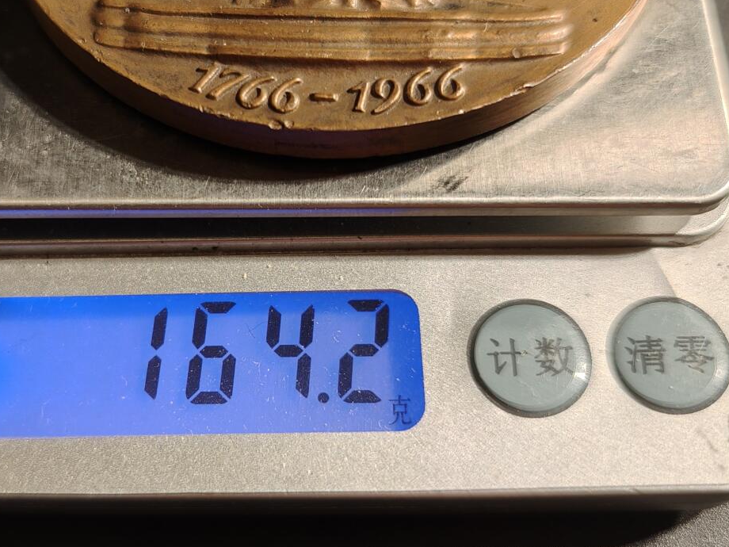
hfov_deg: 41.7
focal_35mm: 45
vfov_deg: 32.2
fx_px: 948
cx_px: 258
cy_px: 264
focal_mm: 6.06
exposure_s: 1/200
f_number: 1.6
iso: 250
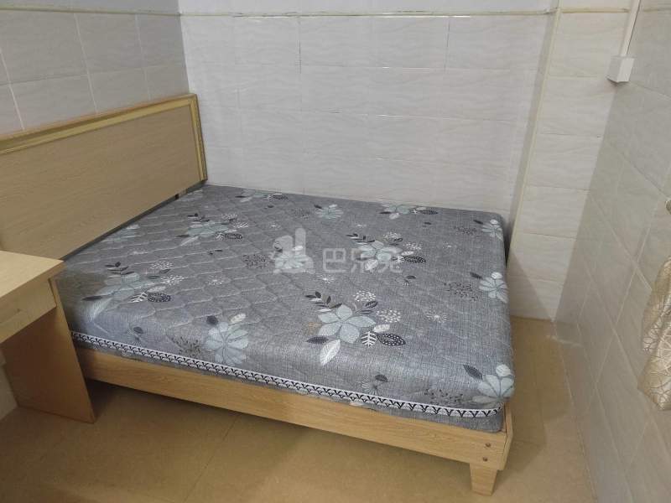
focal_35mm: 23
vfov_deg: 58.9
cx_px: 336
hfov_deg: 73.9
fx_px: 446
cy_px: 252
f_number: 1.9
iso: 2766
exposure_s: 1/50
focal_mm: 5.52
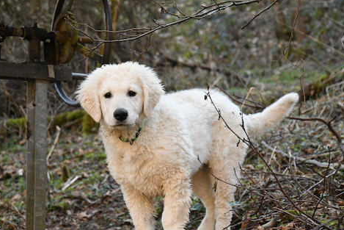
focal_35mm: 96
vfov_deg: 14.2
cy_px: 143
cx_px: 162
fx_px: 918
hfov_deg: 21.2
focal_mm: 50
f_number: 3.5
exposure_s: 1/1250
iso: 3600
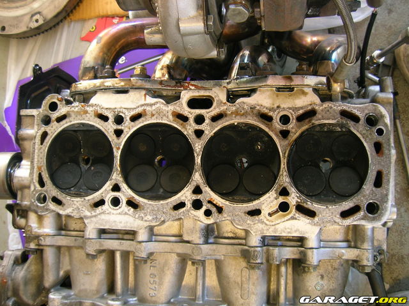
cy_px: 153
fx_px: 401
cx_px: 204
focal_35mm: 34
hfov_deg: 54.0
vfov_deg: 41.7
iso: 50
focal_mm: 5.7
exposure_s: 1/8.1
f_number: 2.9
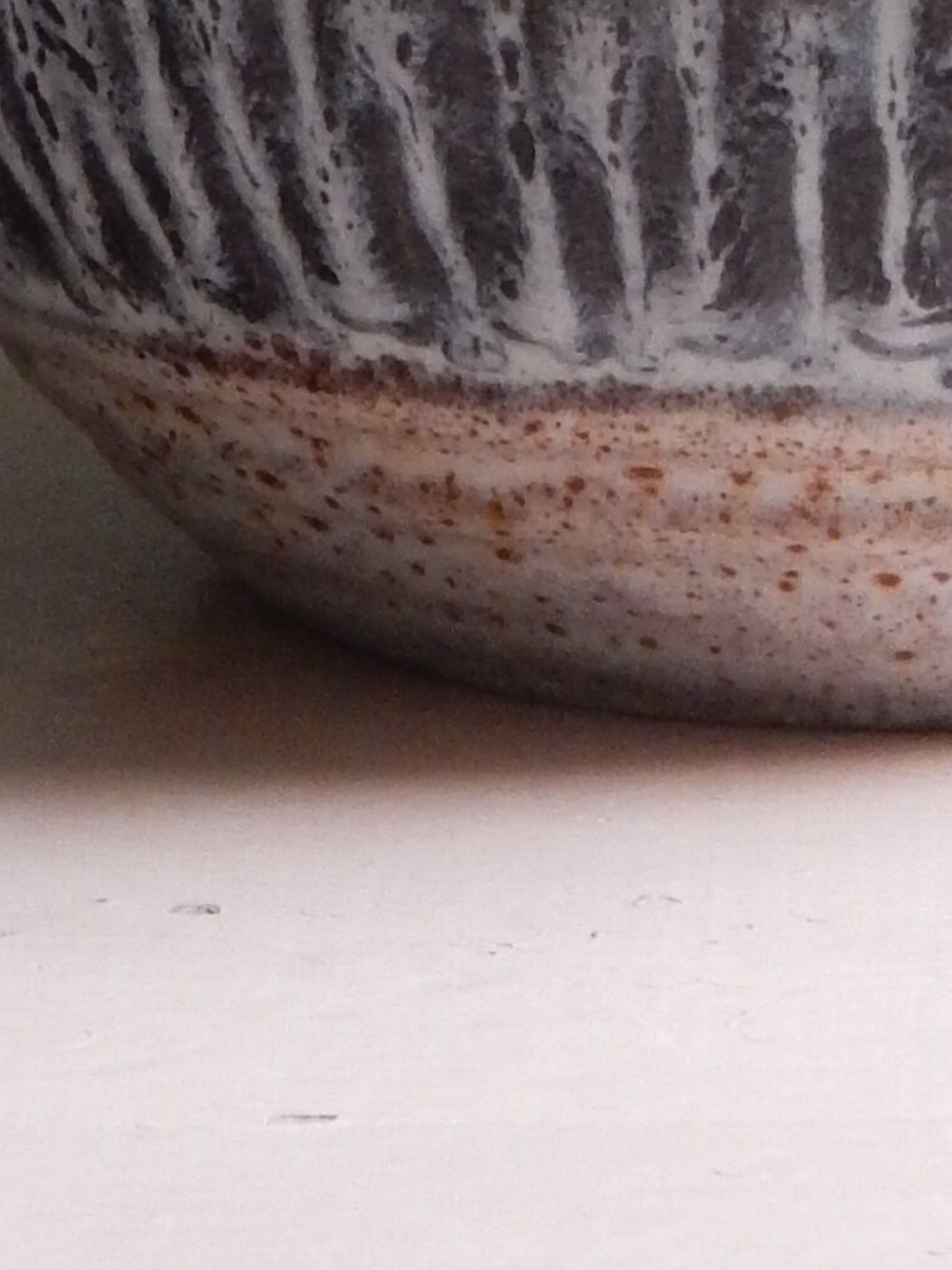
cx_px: 658
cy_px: -1312
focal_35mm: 527
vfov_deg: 3.7
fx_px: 19329
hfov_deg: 2.8
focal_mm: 20.9
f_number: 5.6
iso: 400
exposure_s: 1/15
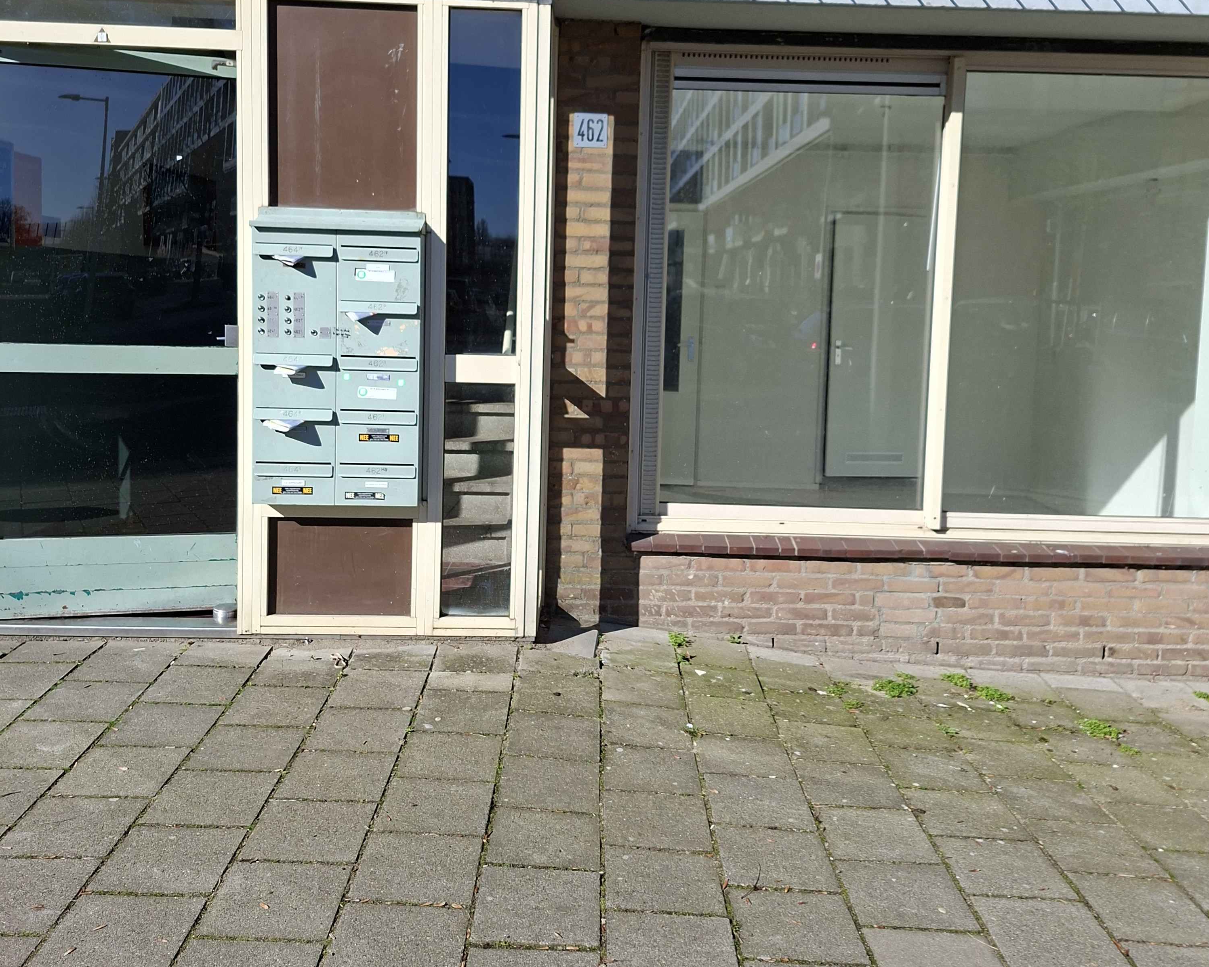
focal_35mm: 30
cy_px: 372
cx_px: 605
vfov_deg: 48.1
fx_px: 1074
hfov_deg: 58.8
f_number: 1.8
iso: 50
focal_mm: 5.54
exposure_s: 1/1931
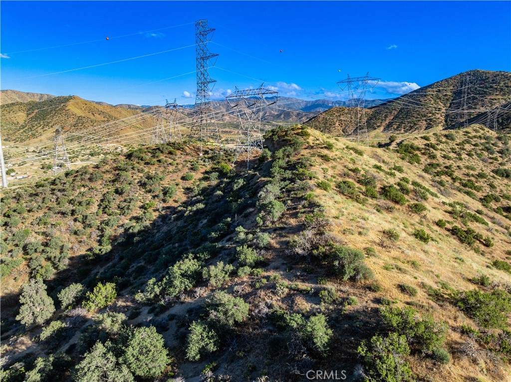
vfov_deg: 56.7
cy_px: 191
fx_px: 354
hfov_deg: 71.6
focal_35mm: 24
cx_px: 256
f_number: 2.8
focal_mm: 12.29
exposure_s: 1/1600
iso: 120
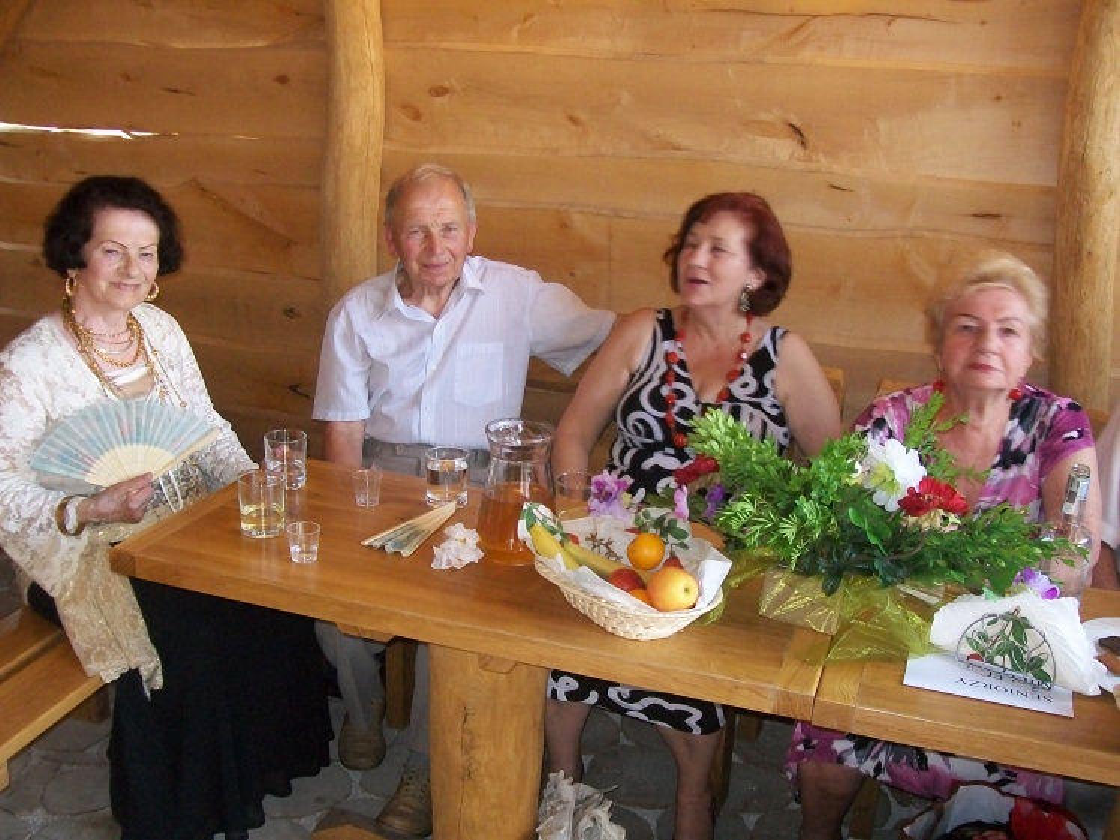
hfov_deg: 51.4
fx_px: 1165
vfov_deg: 39.7
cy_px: 420
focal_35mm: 36
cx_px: 560
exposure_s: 1/30
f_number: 2.7
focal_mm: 6
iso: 240
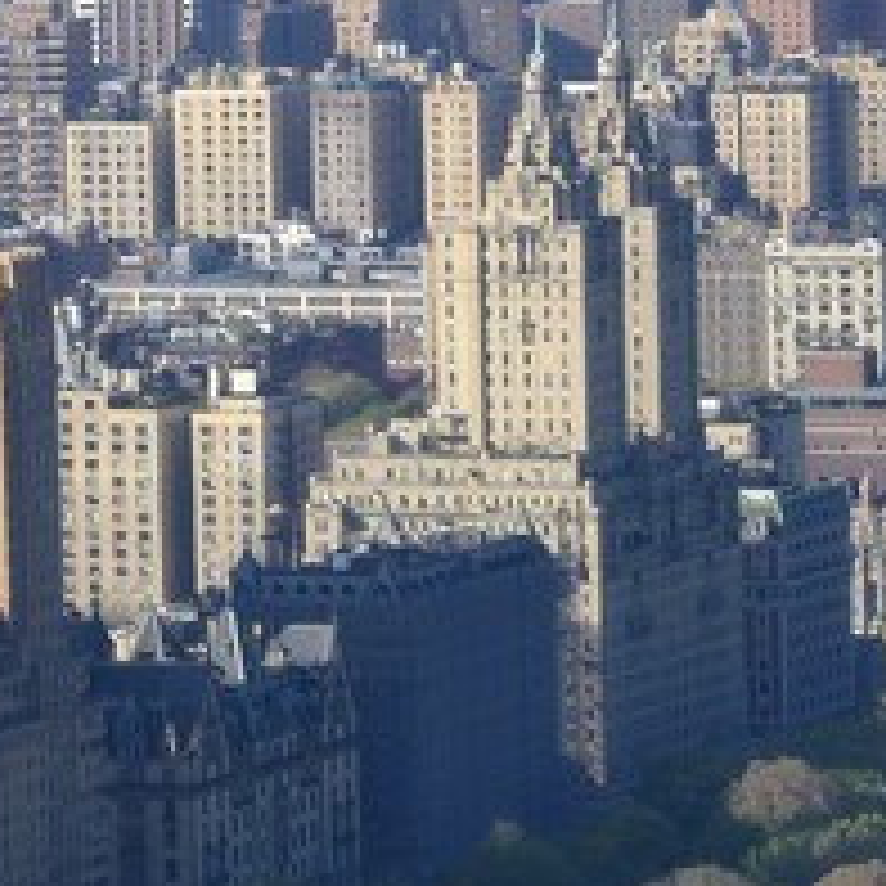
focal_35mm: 484
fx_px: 14015
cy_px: 1291
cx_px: 2937
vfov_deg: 3.6
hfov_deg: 3.5
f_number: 9
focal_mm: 70
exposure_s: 1/400
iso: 400
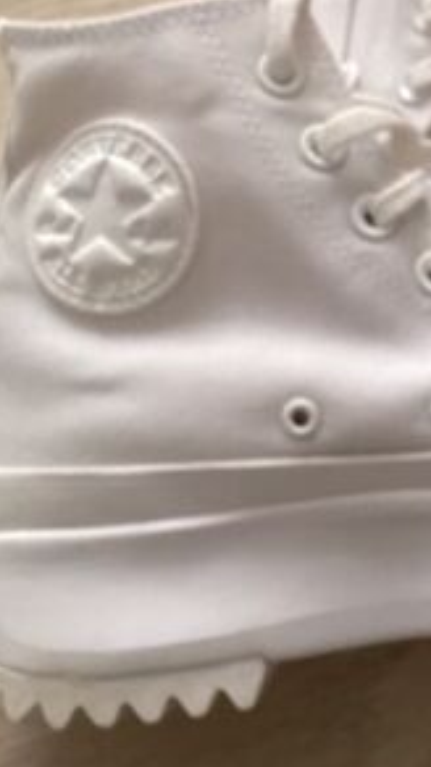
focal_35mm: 74
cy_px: 370
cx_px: 494
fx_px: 1505
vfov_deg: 28.6
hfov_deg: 15.8
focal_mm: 3.3
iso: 250
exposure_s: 1/60
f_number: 2.4
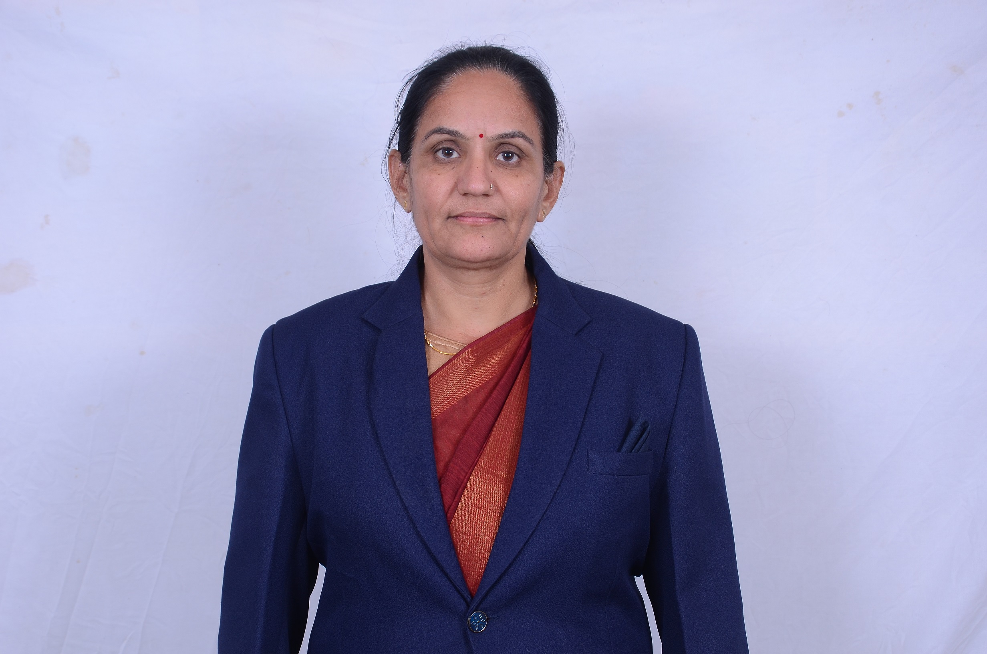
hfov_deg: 29.9
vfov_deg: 20.1
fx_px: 1847
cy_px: 327
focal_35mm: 68
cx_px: 494
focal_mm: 45
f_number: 8
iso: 250
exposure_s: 1/160
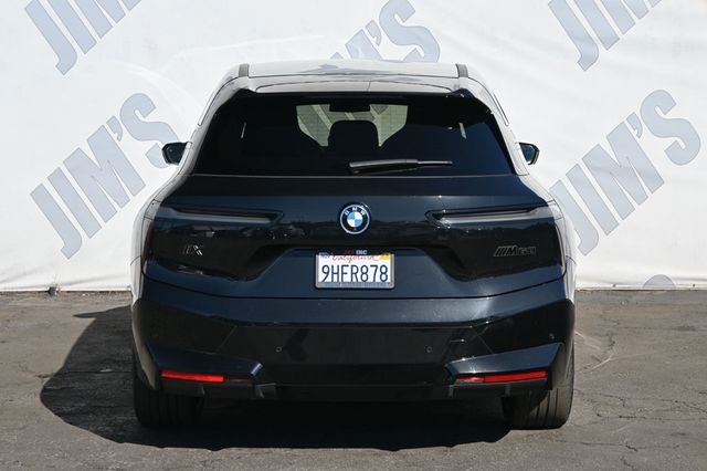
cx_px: 354
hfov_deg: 27.0
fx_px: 1472
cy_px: 236
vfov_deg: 18.2
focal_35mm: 75
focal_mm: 50
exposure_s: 1/320
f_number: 6.3
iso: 100
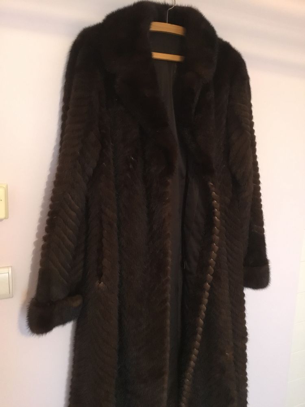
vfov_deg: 58.4
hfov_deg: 45.4
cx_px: 152
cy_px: 204
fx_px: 364
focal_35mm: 31
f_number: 2.4
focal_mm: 3.3
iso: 400
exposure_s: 1/17
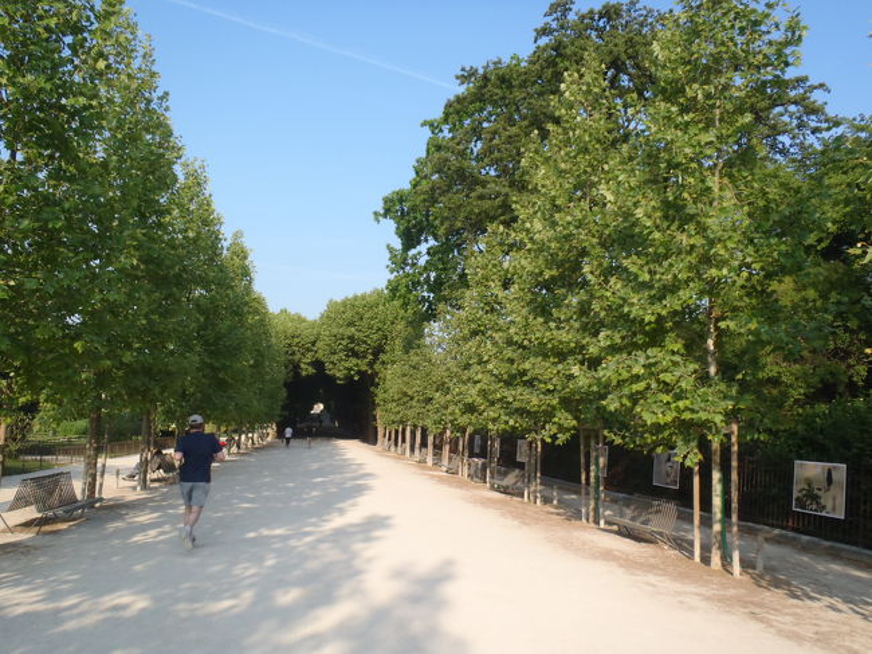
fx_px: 705
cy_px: 327
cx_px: 436
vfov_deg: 49.7
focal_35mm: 28
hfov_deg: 63.5
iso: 125
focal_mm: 5
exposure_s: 1/60
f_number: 10
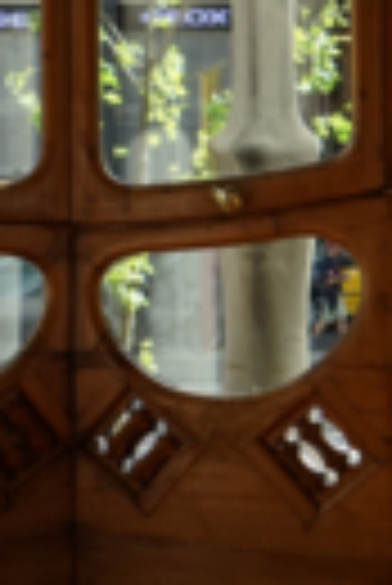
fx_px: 3111
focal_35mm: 191
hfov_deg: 7.2
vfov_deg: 10.4
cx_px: 63
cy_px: -297
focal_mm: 31
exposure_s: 1/160
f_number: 4.5
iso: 100
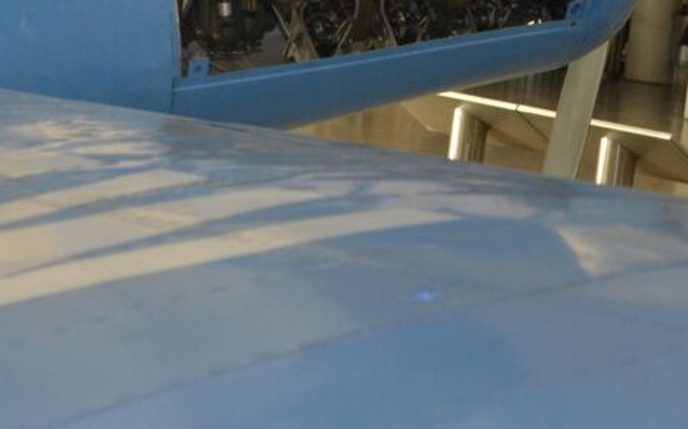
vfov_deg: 7.7
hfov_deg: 12.3
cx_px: -6
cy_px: -67
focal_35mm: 168
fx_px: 3149
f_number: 5.3
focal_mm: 40
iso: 720
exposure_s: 1/60
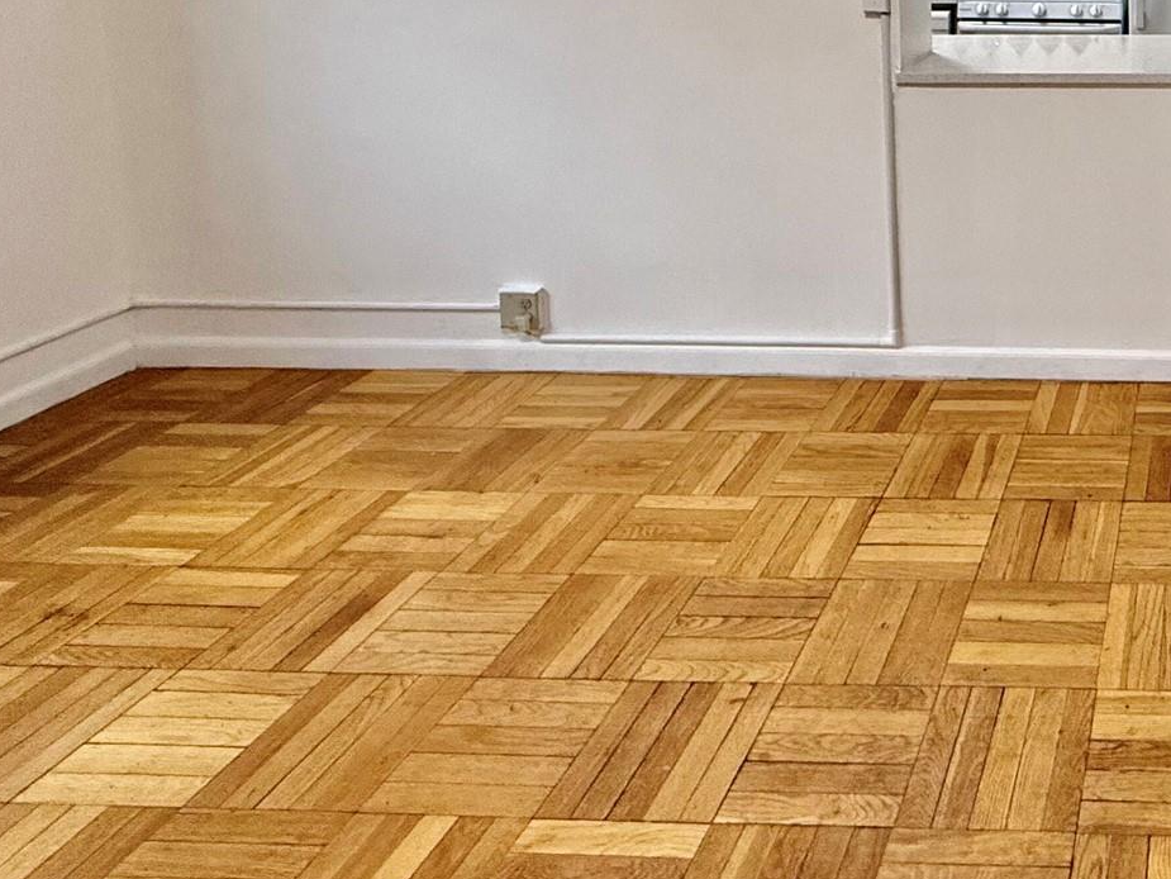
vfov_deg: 39.4
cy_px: -25
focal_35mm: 31
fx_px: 1049
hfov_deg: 47.8
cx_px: 1182
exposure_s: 1/120
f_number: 2.2
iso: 320
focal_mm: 2.22
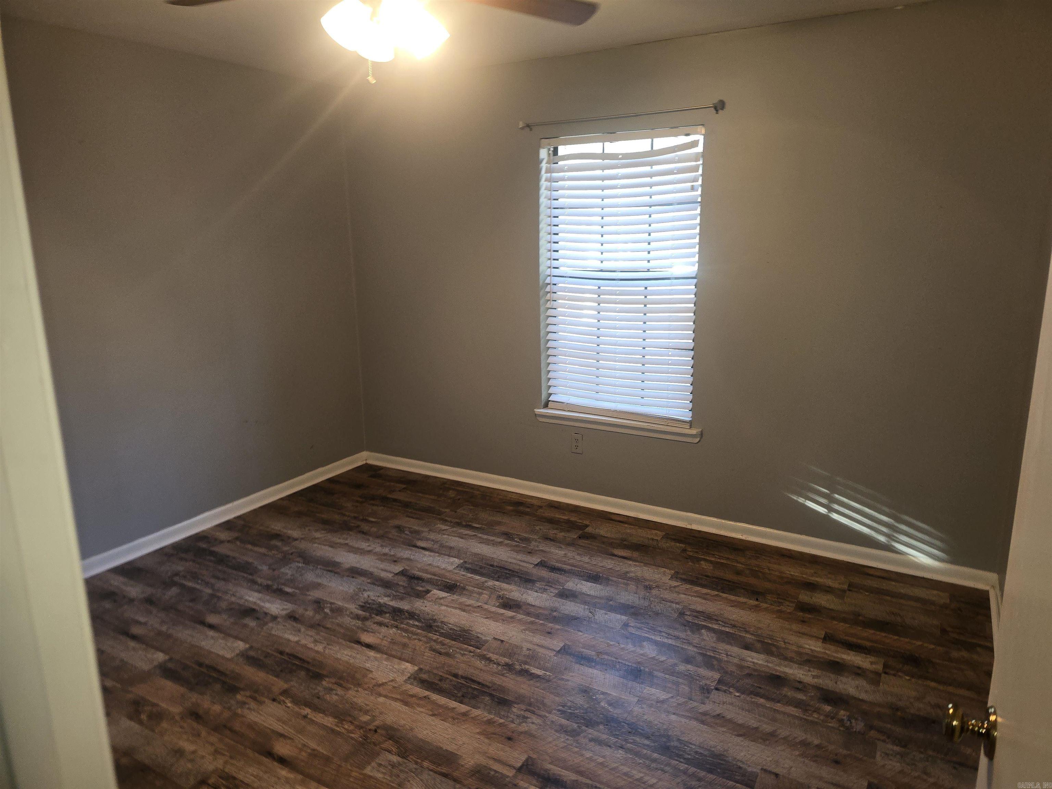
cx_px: 526
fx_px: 699
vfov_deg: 58.9
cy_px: 394
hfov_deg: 73.9
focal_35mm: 23
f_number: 1.7
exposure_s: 1/24
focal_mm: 6.3
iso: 100
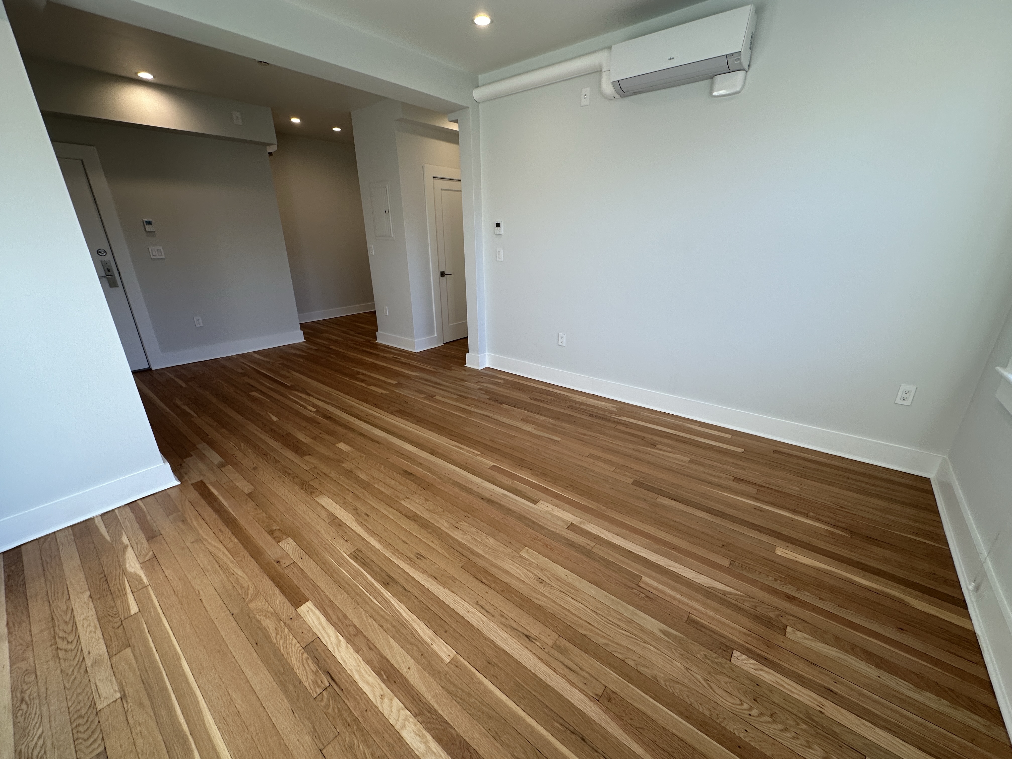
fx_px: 409
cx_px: 506
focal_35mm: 14
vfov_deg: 85.7
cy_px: 380
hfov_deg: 102.1
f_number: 2.2
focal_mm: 2.22
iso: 64
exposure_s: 1/120
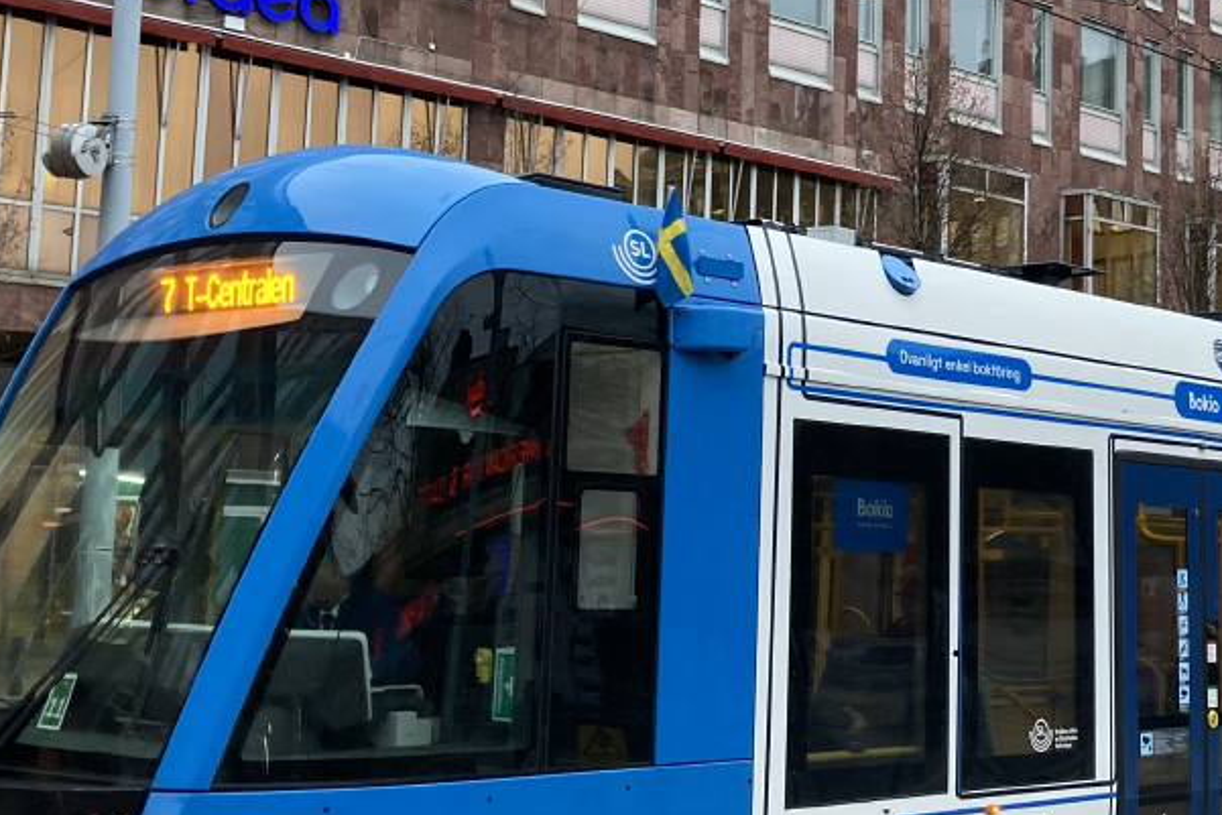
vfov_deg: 21.5
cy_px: 286
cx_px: 880
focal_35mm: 63
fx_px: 2139
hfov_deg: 31.4
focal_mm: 3.99
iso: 80
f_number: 1.8
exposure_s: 1/121
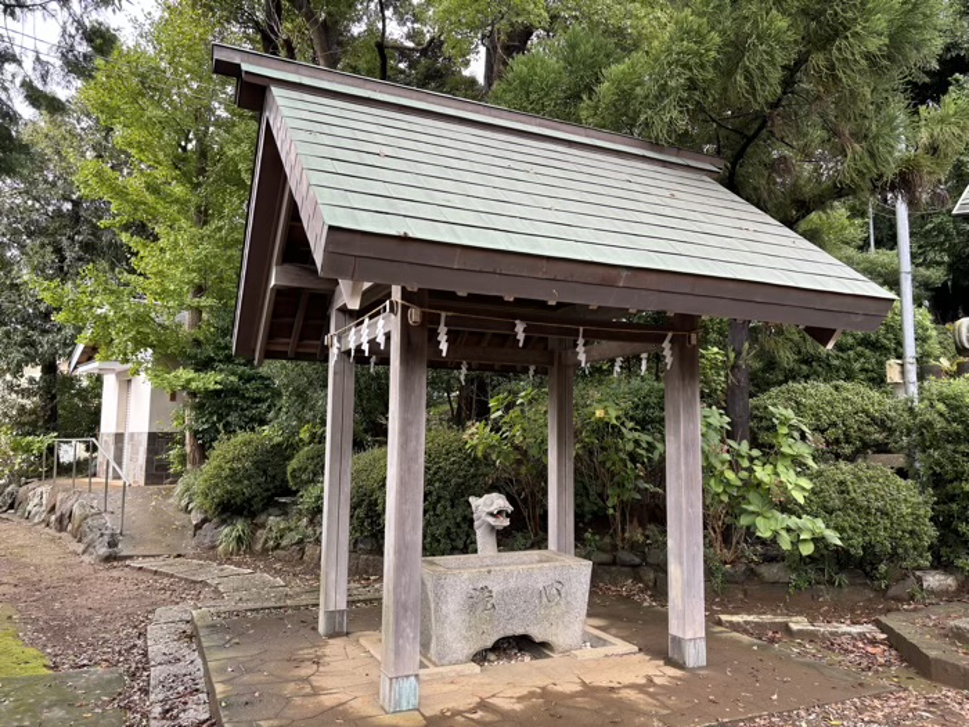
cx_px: 484
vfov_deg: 53.1
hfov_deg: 67.3
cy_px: 364
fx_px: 728
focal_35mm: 26
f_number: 1.6
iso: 32
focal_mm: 5.96
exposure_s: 1/121
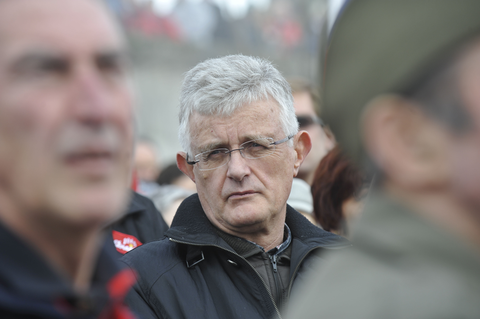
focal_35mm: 200
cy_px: 160
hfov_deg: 10.3
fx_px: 2665
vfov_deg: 6.9
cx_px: 240
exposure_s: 1/400
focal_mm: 200
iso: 320
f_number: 5.6
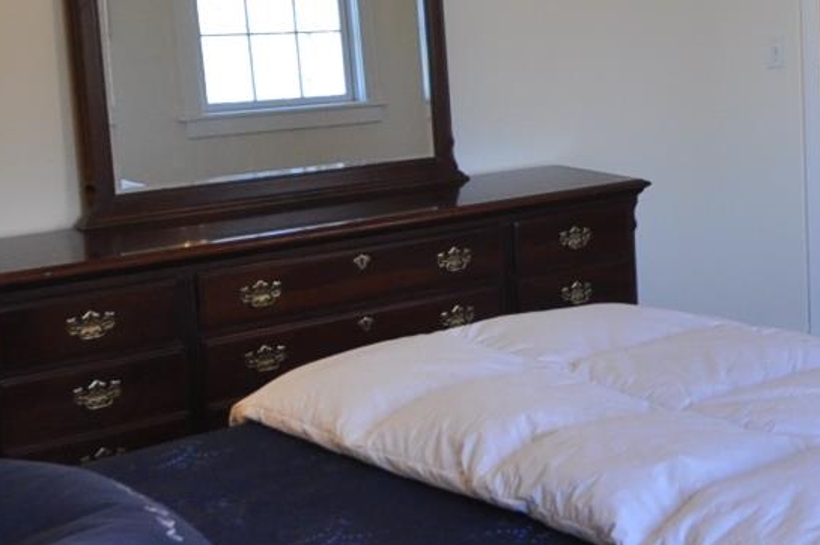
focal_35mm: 59
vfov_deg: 22.5
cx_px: 1016
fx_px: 1342
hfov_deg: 28.8
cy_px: 83
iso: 400
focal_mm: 10
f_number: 4
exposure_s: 1/60
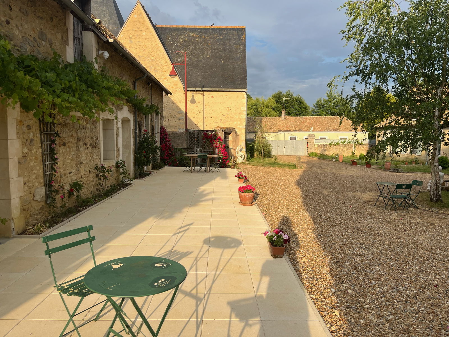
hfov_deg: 67.3
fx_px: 337
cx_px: 224
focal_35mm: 26
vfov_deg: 53.1
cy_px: 168
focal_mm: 5.1
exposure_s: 1/2062
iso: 50
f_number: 1.6
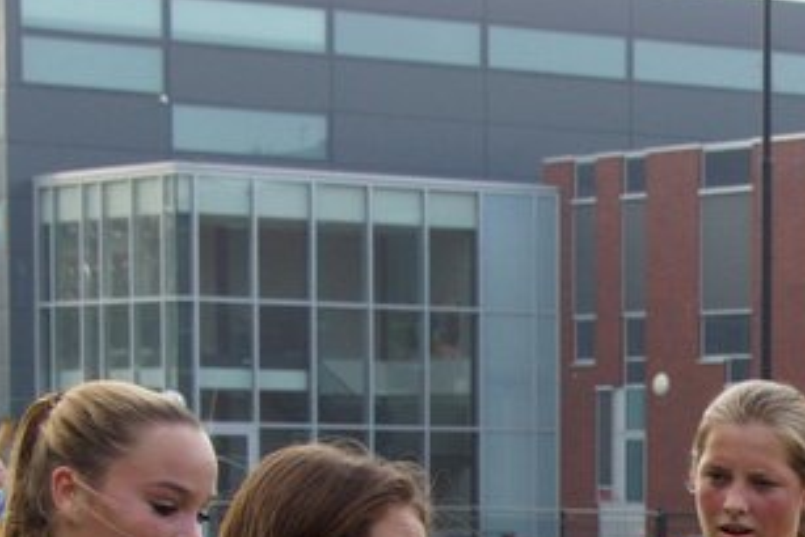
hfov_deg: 13.0
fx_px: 3356
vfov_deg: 8.9
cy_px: 838
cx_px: 1185
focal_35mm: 150
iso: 320
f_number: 6.3
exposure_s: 1/320
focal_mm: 30
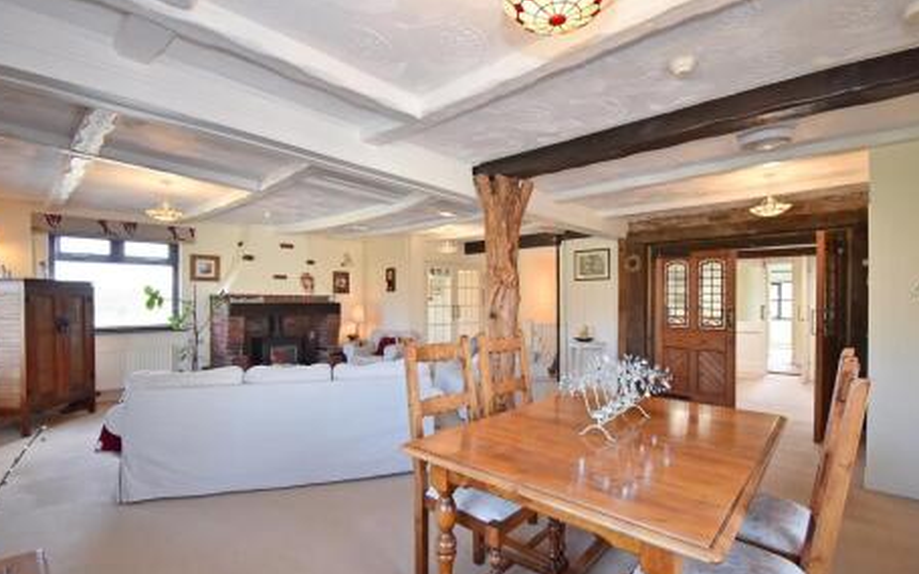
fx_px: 401
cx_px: 452
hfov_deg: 97.8
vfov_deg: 71.2
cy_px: 302
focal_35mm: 16
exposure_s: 1/30
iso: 400
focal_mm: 10
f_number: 4.5
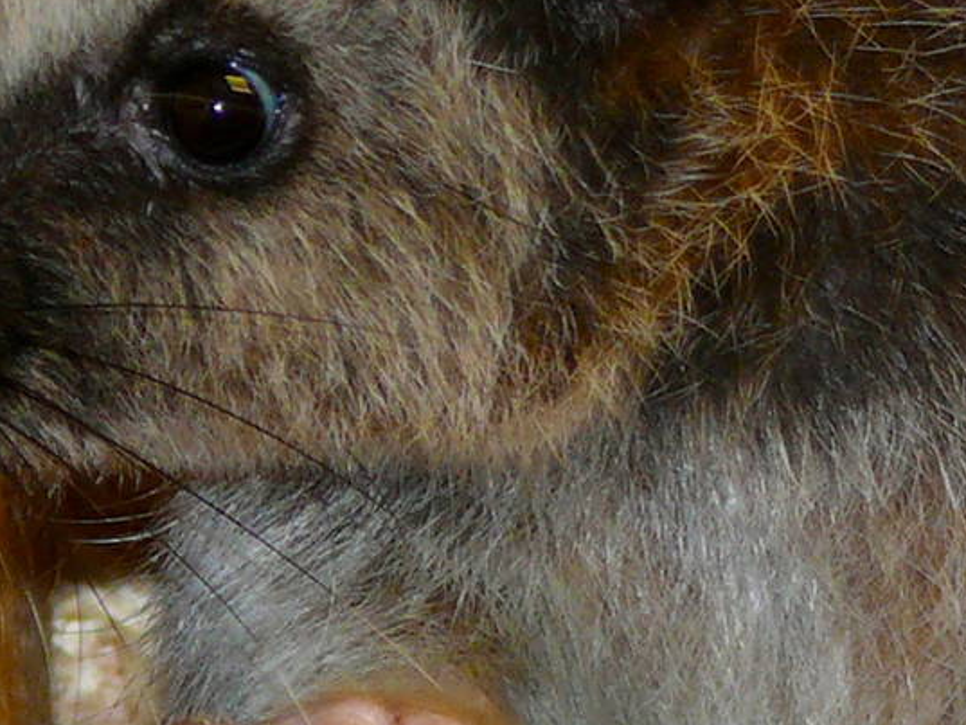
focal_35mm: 911
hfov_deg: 2.2
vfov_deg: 1.6
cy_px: 354
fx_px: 25428
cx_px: 975
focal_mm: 36.4
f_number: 3.6
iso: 100
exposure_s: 1/30
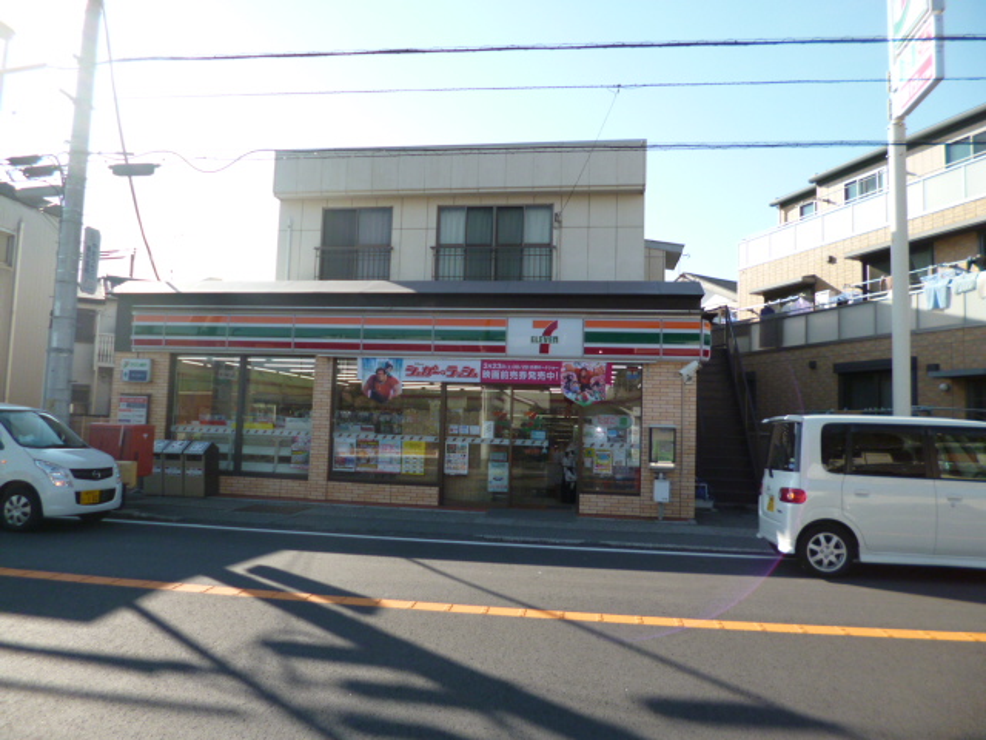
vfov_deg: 56.8
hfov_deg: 71.6
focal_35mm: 24
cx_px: 493
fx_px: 684
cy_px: 370
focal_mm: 4.3
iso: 100
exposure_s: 1/800
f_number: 2.5
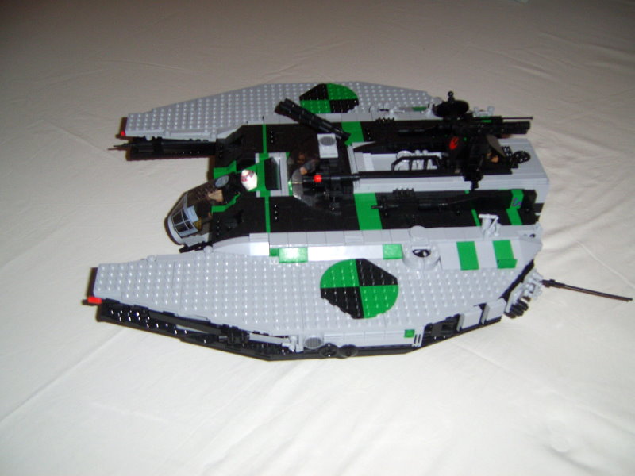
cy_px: 238
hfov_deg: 49.0
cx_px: 318
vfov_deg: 37.7
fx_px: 697
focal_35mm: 38
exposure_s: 1/30
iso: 100
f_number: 2.8
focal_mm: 7.8
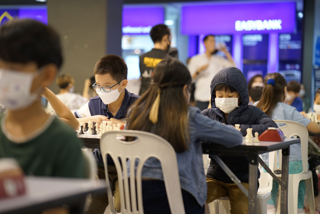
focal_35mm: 85
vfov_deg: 16.1
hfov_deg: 23.9
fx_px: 756
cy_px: 107
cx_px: 160
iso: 2000
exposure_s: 1/160
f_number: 2.2
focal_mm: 85
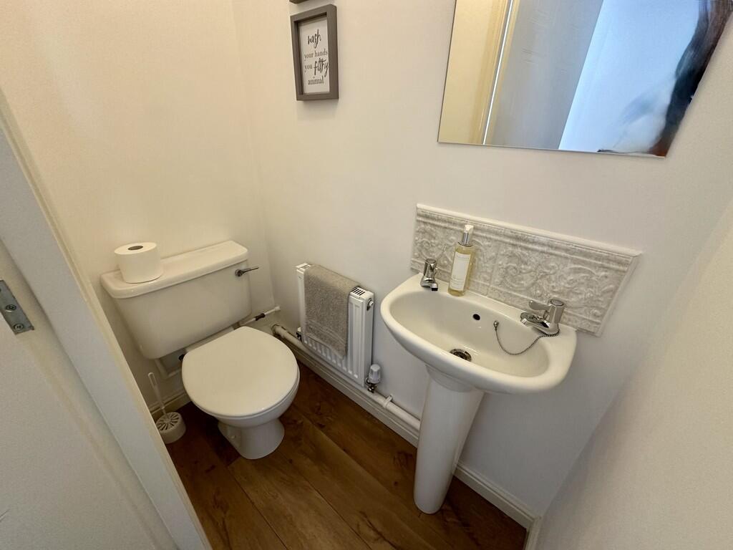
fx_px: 296
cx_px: 366
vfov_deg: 85.7
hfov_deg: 102.1
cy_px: 275
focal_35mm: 14
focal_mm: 2.22
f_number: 2.2
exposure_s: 1/50
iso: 250
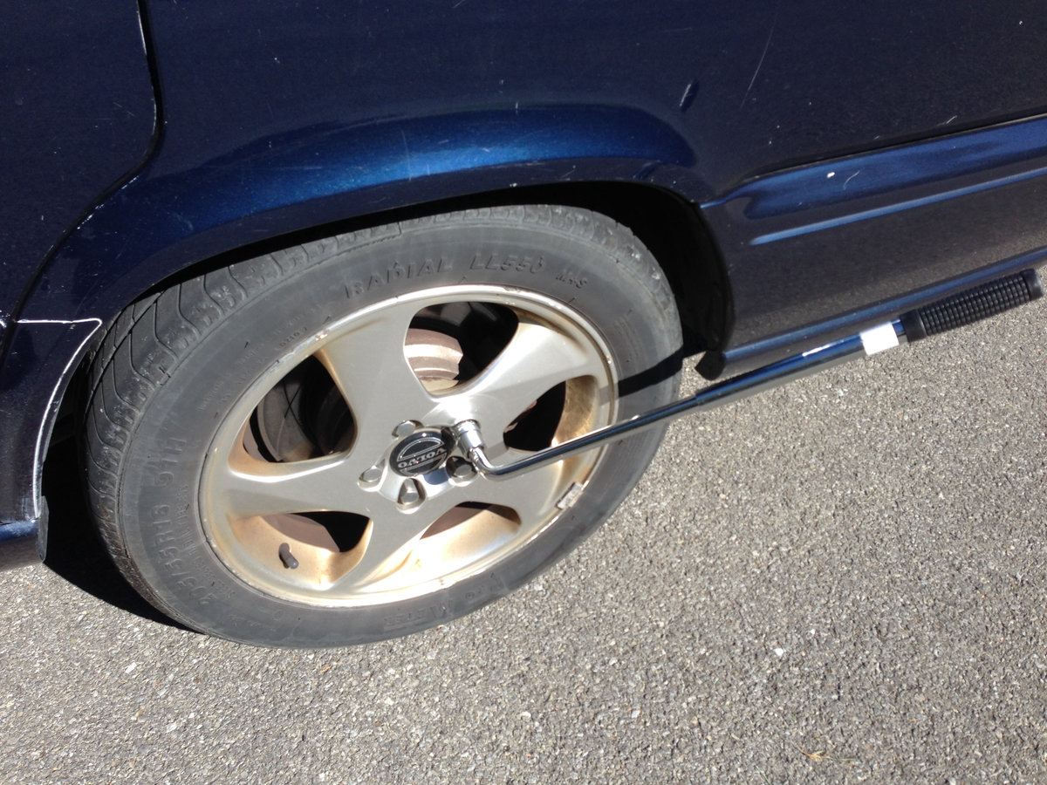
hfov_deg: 55.4
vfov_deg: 42.9
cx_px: 524
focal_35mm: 33
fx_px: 998
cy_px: 392
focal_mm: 4.12
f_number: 2.4
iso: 50
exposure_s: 1/742
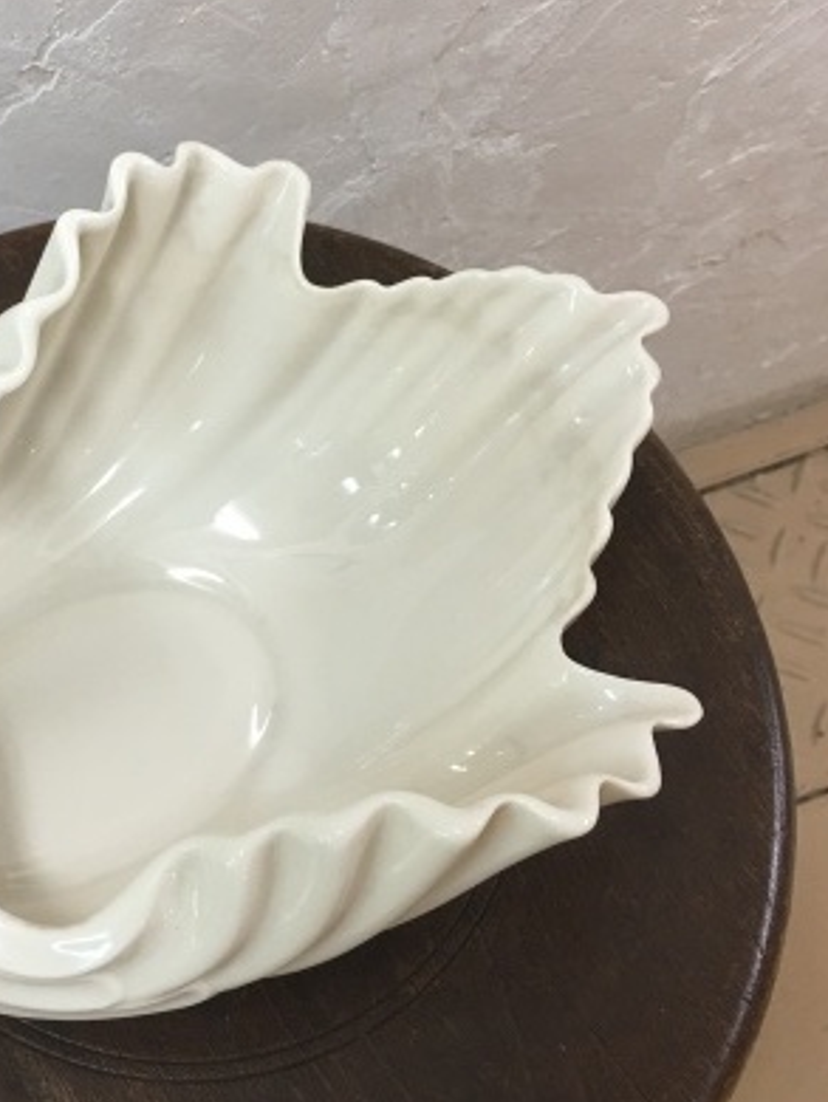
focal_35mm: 52
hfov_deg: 27.4
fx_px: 1657
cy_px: 472
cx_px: 134
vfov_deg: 36.7
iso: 32
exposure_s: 1/15
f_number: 2.2
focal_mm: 4.15
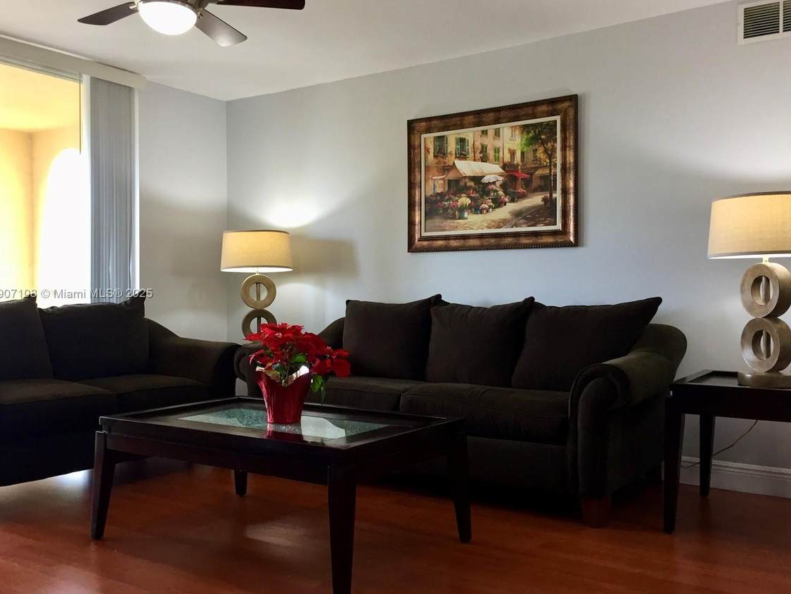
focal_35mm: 33
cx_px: 423
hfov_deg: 55.3
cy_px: 294
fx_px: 754
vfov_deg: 43.0
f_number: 2.2
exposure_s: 1/30
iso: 80
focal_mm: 4.15
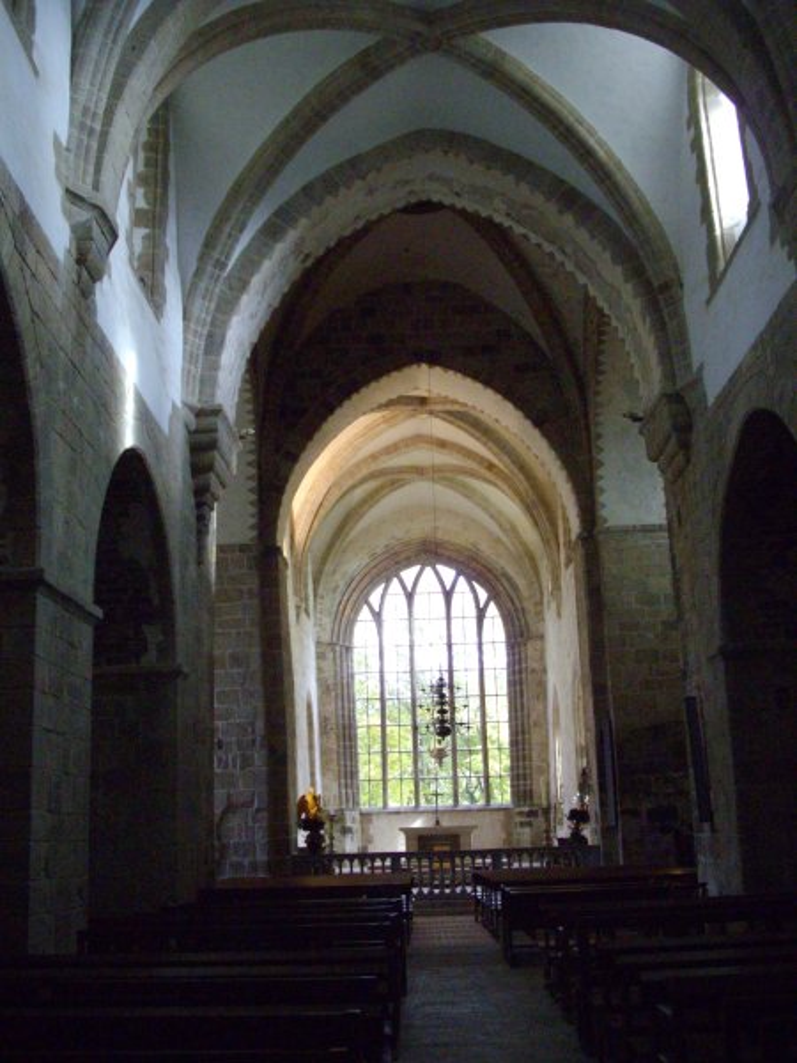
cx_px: 398
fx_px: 1136
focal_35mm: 37
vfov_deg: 50.1
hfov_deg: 38.7
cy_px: 532
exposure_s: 1/40
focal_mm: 6.2
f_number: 2.8
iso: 400
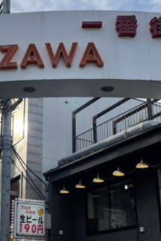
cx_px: 48
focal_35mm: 64
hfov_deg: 21.1
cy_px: 120
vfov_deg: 31.4
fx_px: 429
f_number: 1.6
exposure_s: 1/3861
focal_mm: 4.2
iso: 32
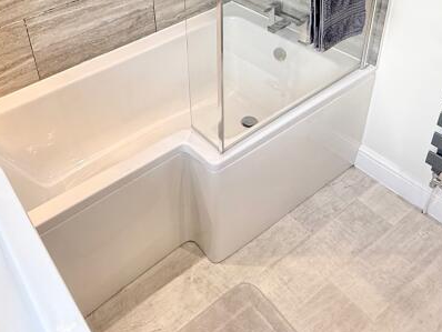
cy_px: 36
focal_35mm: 36
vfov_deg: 37.2
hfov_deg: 50.6
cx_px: 154
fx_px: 460
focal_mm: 2.22
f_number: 2.2
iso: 125
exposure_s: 1/100
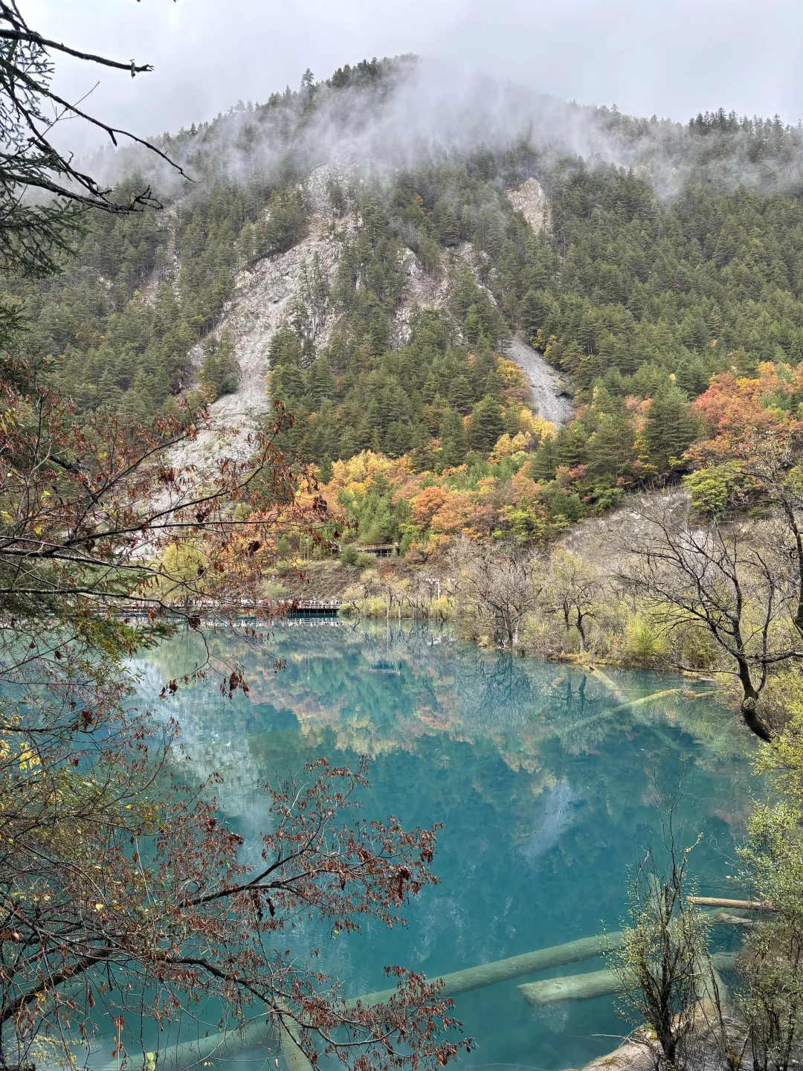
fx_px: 804
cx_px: 402
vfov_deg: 67.3
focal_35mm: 26
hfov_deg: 53.1
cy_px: 536
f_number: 1.6
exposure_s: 1/227
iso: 40
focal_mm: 5.96
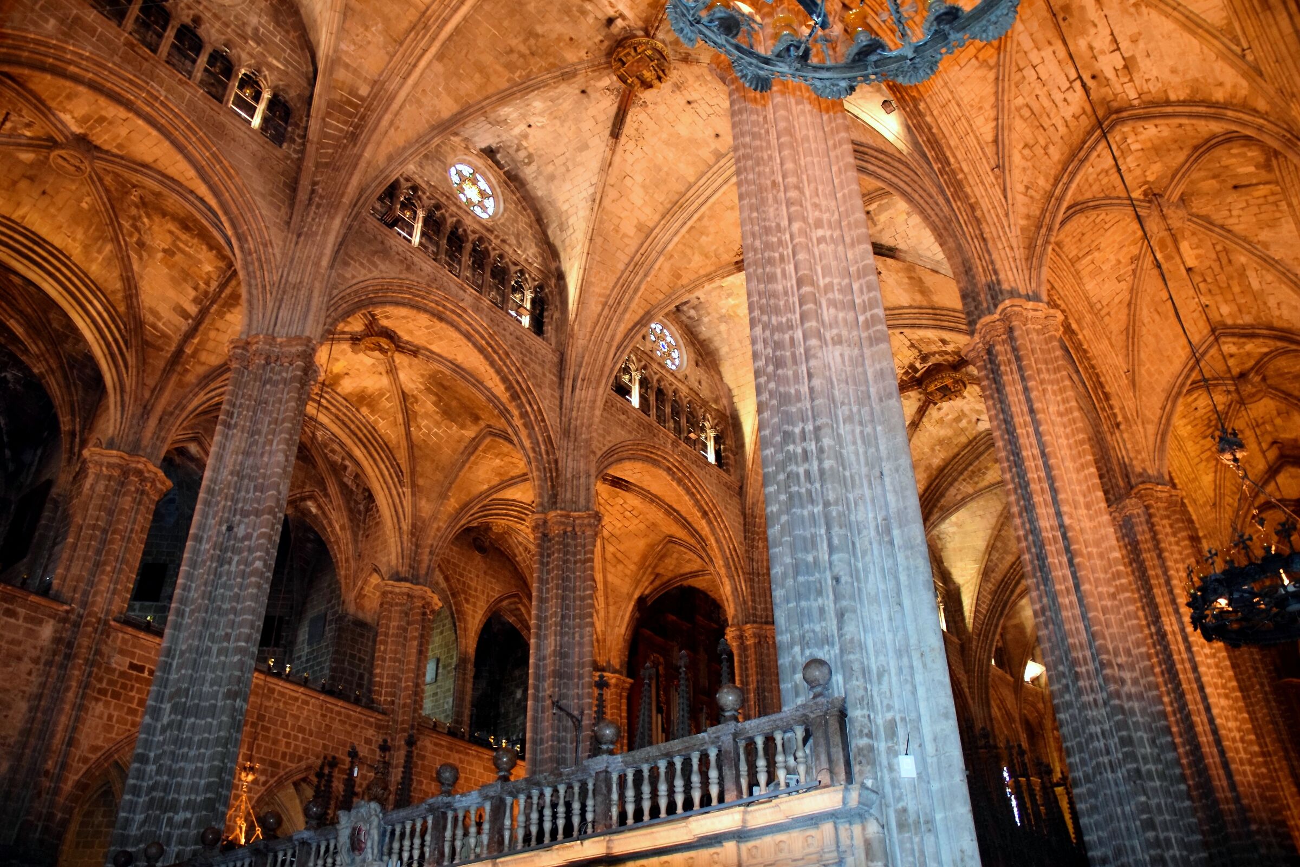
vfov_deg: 47.9
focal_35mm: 27
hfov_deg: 67.4
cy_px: 434
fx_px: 975
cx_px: 650
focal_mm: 18
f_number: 3.5
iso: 2200
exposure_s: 1/60
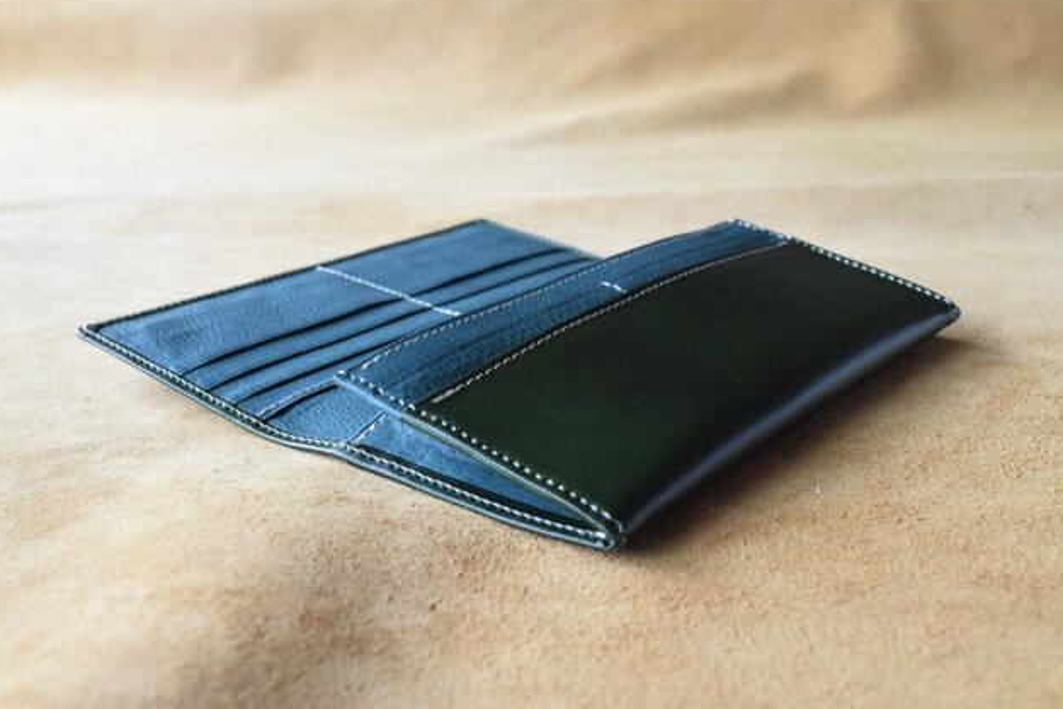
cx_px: 537
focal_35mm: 43
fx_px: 1270
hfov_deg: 45.4
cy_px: 350
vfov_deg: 31.2
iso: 8000
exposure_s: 1/250
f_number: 8
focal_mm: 28
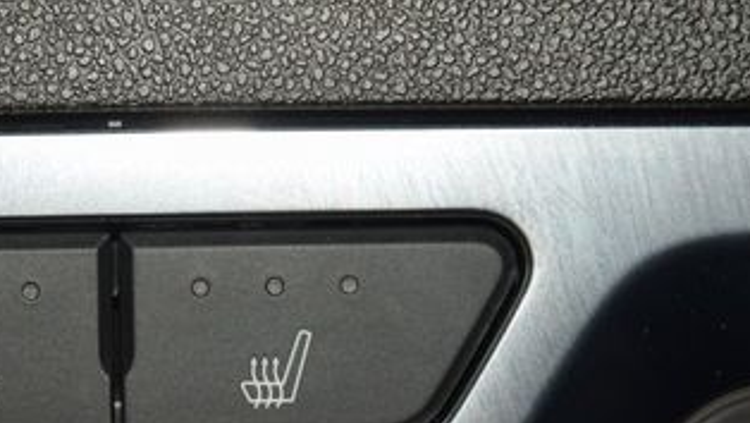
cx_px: 136
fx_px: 4457
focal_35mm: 224
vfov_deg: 5.4
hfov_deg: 9.6
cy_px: 345
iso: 100
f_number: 8
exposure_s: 1/125
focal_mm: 70
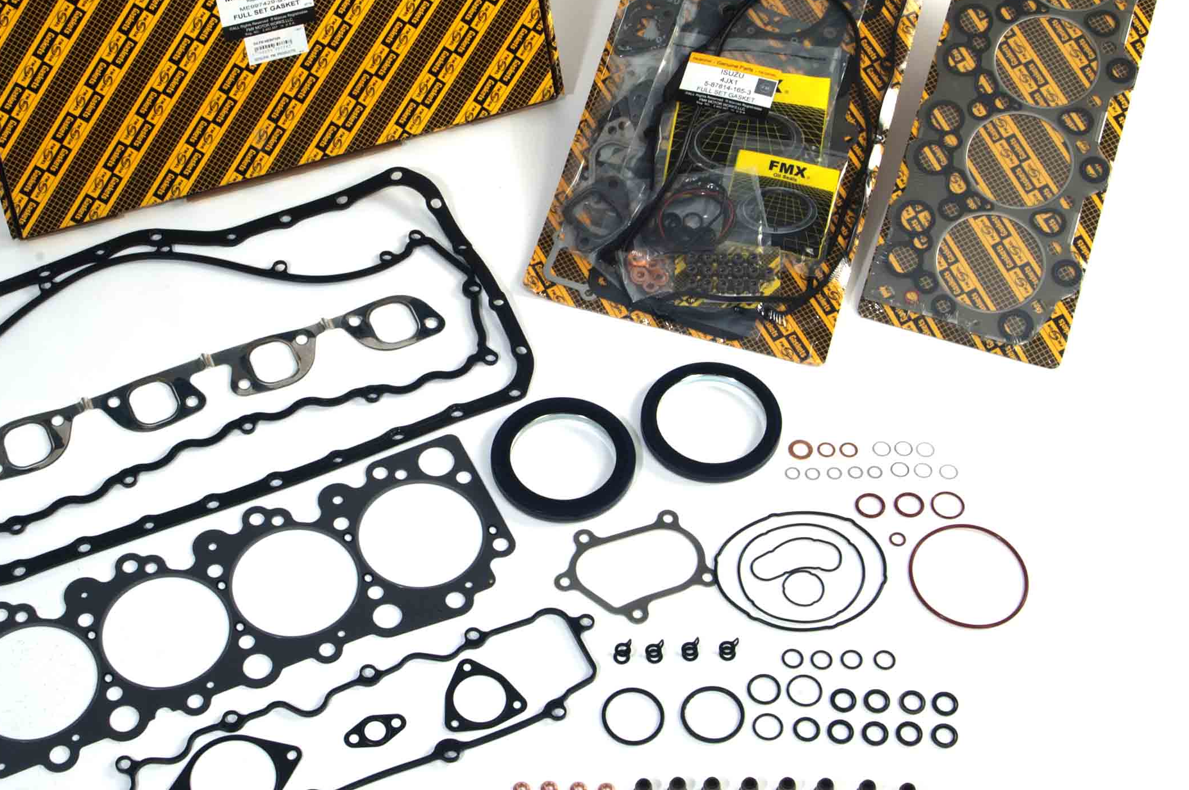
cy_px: 323
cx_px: 483
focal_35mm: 56
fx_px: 1848
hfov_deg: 35.6
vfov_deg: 24.1
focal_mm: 26
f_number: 25
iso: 200
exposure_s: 1/60
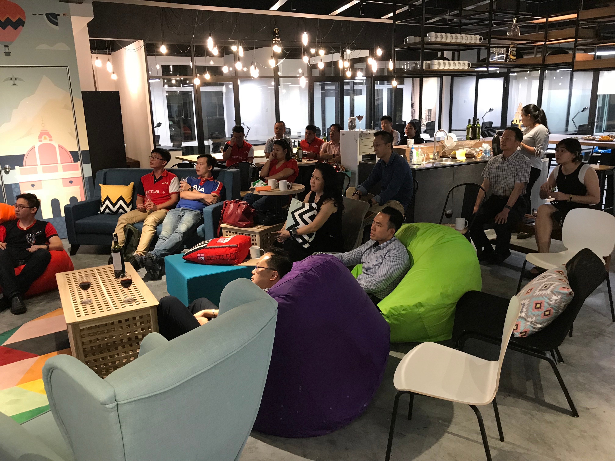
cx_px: 308
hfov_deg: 63.4
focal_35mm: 28
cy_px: 230
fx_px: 497
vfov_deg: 49.7
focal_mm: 3.99
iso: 64
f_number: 1.8
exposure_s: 1/17
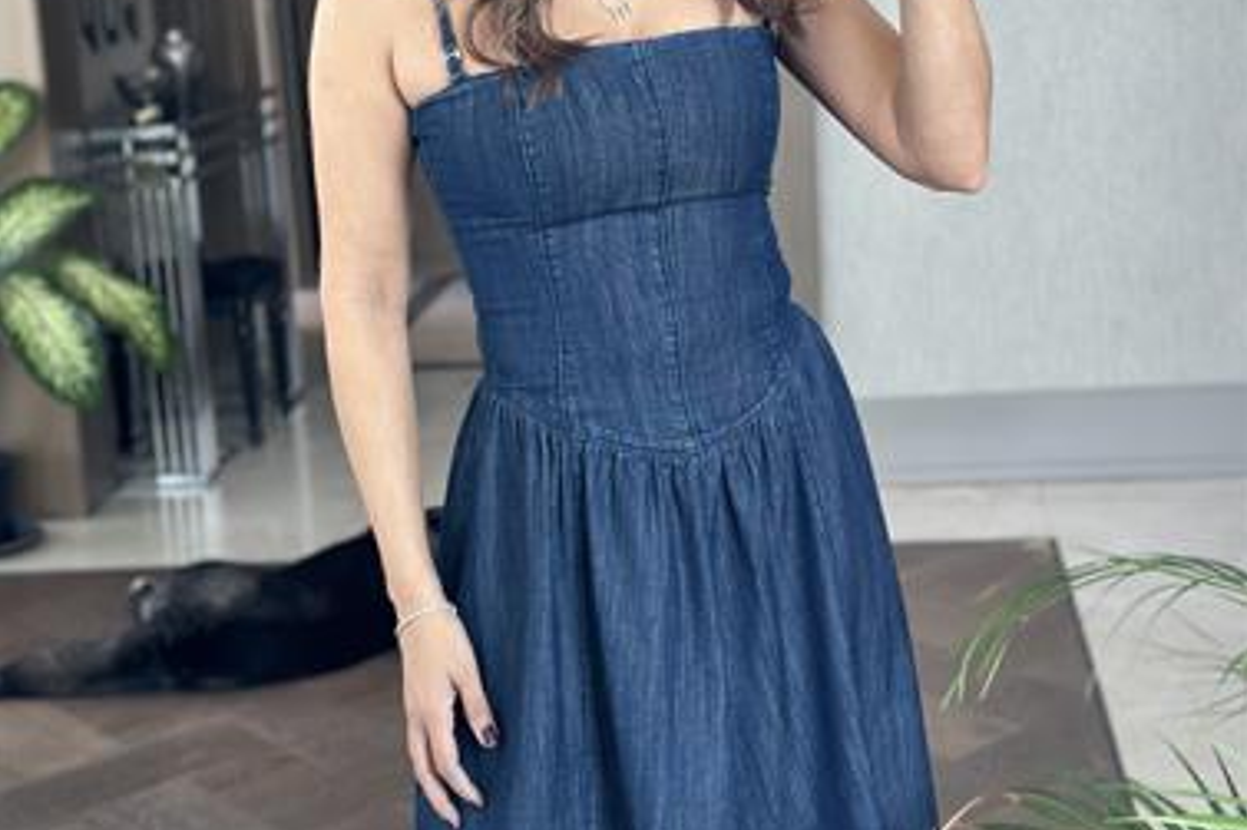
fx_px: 2320
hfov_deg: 30.1
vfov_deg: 20.2
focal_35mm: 67
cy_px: 258
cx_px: 625
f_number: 1.78
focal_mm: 6.86
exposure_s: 1/121
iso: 125
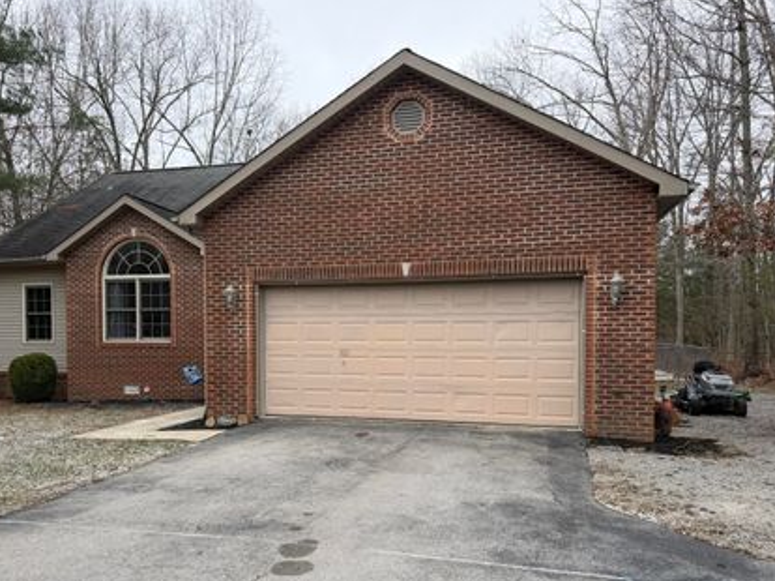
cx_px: 331
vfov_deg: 47.9
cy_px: 346
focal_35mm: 29
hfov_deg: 61.4
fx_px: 649
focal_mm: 6.76
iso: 80
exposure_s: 1/979
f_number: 1.78
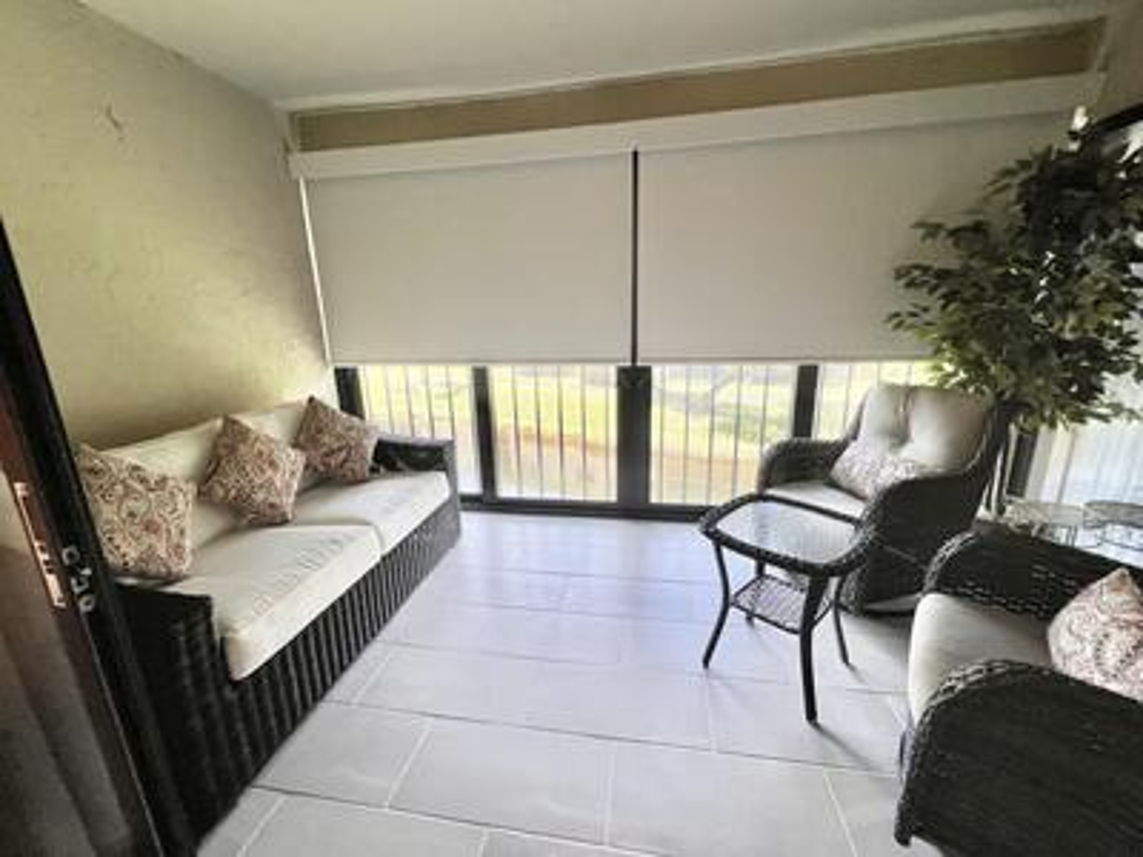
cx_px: 572
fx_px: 429
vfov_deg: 89.9
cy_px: 428
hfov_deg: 106.2
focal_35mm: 13
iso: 64
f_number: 1.8
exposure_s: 1/120
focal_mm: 1.57
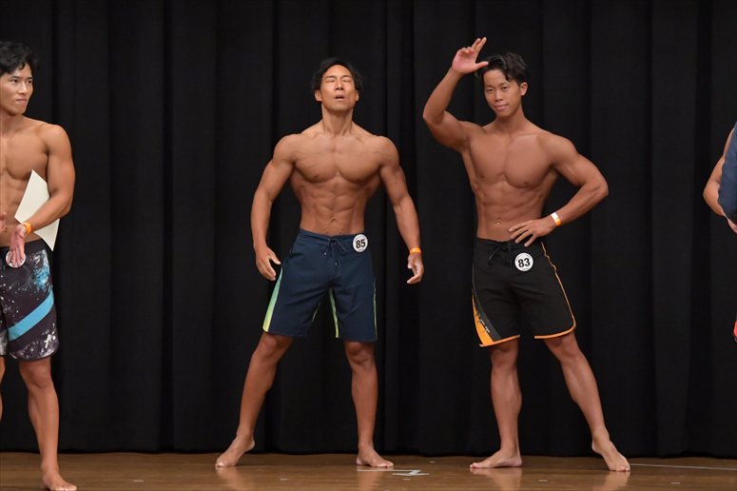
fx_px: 5218
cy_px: 246
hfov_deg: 8.1
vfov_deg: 5.4
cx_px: 368
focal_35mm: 255
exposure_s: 1/400
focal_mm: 170
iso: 6400
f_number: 5.6
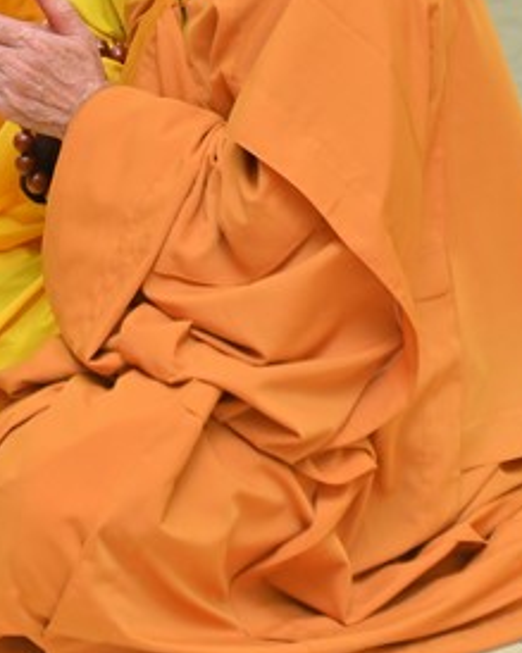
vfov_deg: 12.2
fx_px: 3014
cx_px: 42
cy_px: -57
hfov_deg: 9.8
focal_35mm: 156
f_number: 4
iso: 2000
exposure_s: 1/160
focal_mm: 70
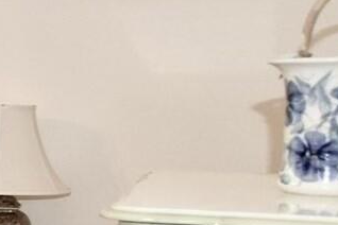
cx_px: -601
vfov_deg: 12.8
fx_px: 997
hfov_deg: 12.2
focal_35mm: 106
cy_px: 196
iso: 800
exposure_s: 1/80
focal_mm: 11
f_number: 4.5
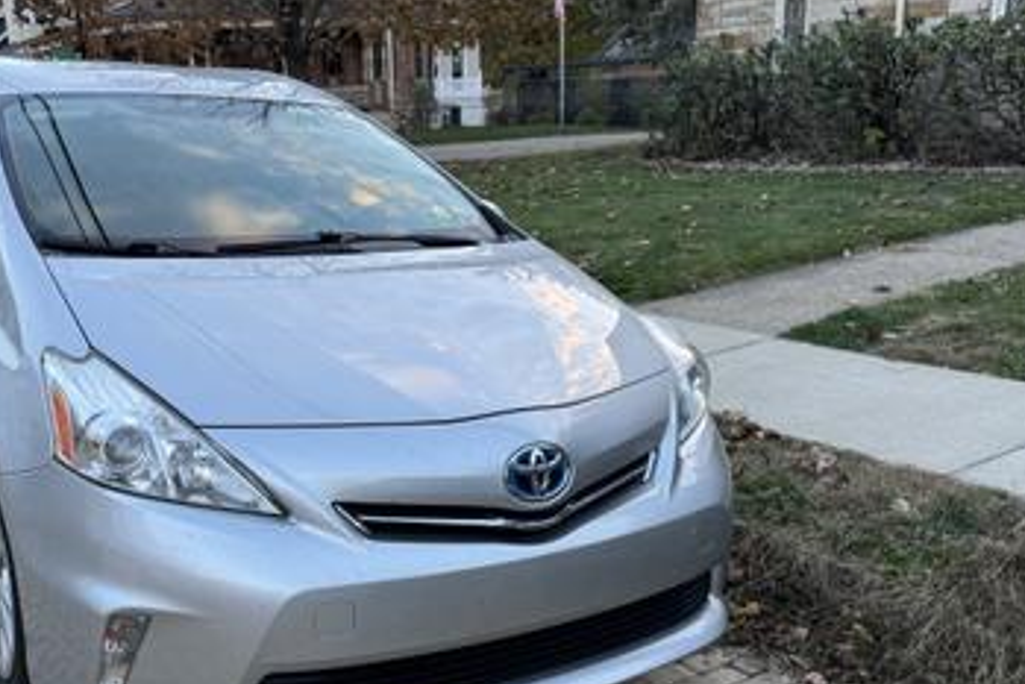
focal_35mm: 36
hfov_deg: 52.3
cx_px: 355
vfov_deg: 36.7
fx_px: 1025
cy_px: 432
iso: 100
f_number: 1.78
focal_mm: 6.76
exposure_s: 1/121
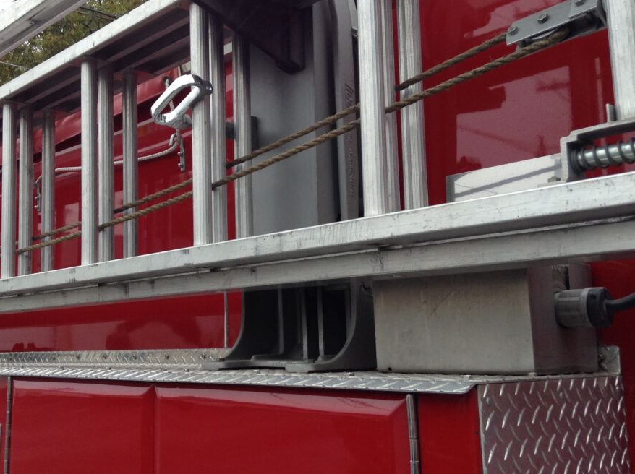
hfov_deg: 42.5
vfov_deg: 32.8
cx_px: 223
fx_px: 806
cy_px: 238
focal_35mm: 44
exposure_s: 1/120
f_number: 2.4
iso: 32
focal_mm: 3.3
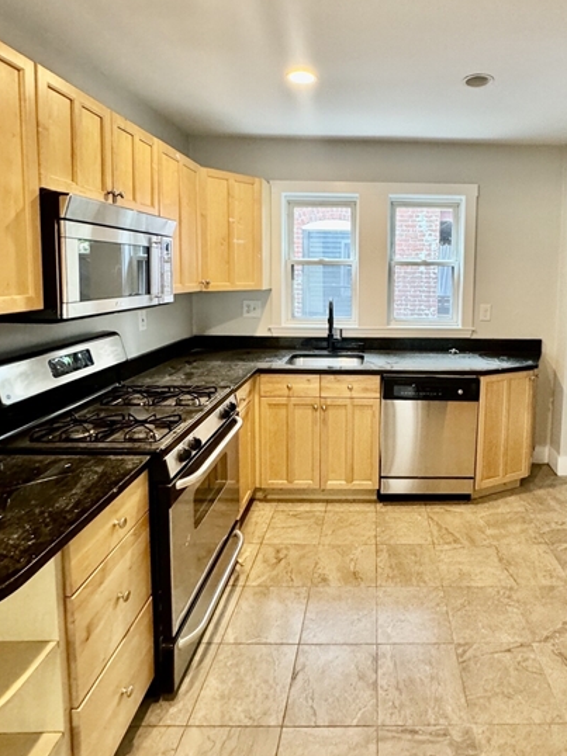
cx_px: 378
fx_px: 437
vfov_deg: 80.9
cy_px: 305
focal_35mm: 20
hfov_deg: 64.2
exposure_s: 1/60
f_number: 2.2
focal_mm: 2.22
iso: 320
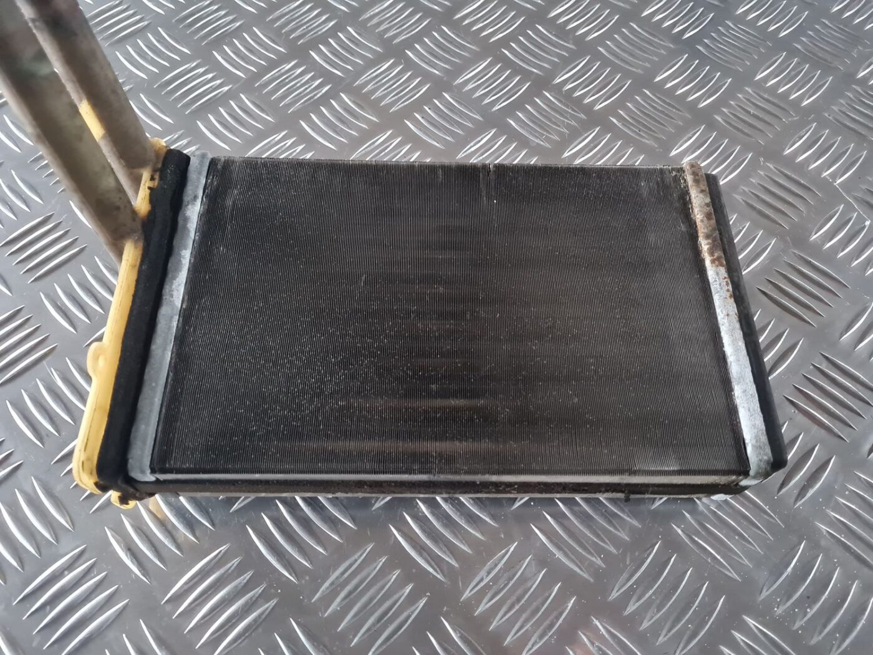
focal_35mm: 26
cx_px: 436
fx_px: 656
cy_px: 328
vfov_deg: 53.1
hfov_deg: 67.3
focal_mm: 5.4
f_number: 1.8
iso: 1000
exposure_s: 1/25
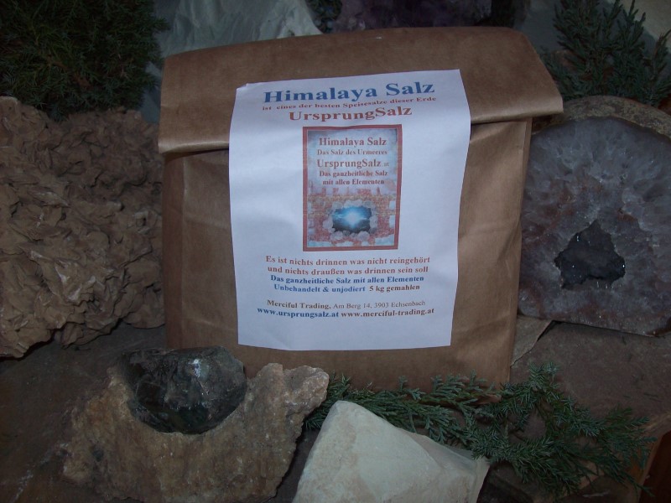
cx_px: 336
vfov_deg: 39.7
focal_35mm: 36
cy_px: 252
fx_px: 698
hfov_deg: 51.4
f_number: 2.7
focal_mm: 6
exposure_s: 1/64
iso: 80
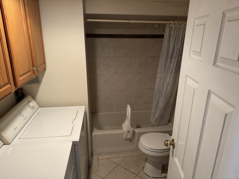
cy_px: 90
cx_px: 120
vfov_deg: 56.8
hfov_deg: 71.6
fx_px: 166
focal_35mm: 24
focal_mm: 6.76
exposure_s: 1/60
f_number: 1.78
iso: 320
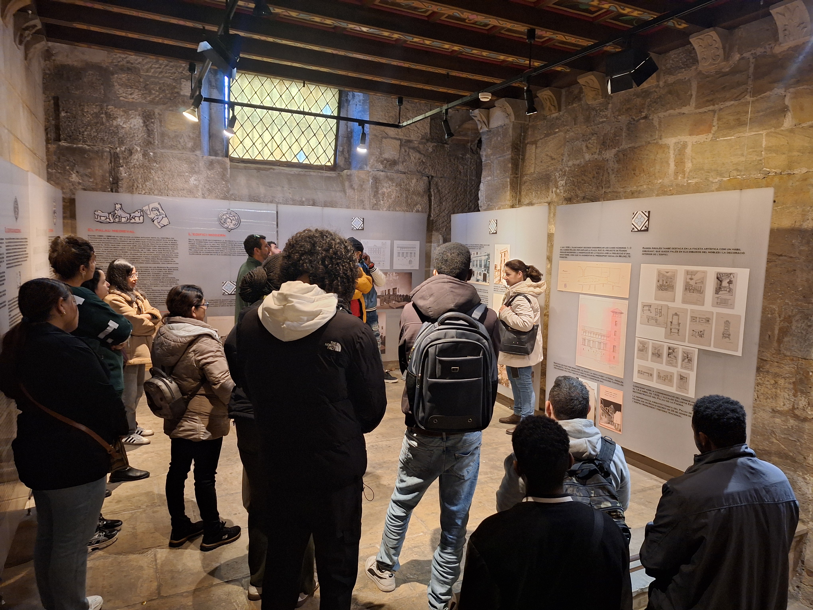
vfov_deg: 58.9
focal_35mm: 23
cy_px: 305
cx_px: 406
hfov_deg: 73.9
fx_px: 540
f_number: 1.8
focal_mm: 5.54
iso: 250
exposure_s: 1/33
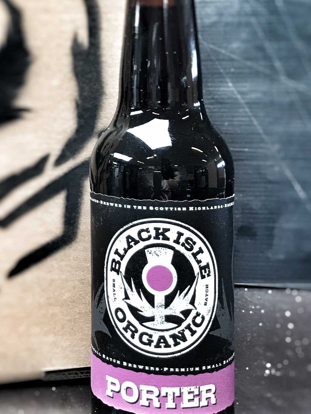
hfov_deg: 22.5
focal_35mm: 63
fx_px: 755
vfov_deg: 30.3
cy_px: 112
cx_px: 13
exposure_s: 1/33
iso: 25
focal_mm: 3.99
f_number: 1.8
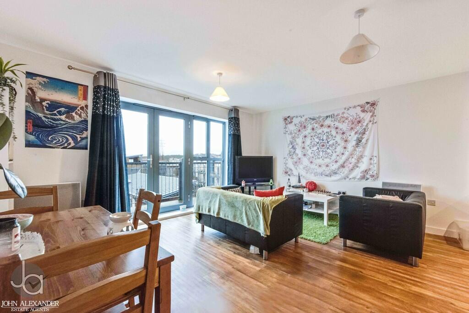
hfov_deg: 100.4
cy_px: 156
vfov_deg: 77.3
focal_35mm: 15
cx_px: 234
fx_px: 195
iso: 5600
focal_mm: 15
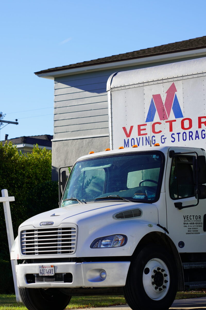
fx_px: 1090
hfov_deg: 10.8
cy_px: 155
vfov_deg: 16.1
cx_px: 103
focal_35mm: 127
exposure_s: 1/320
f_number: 5.6
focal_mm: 85
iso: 100
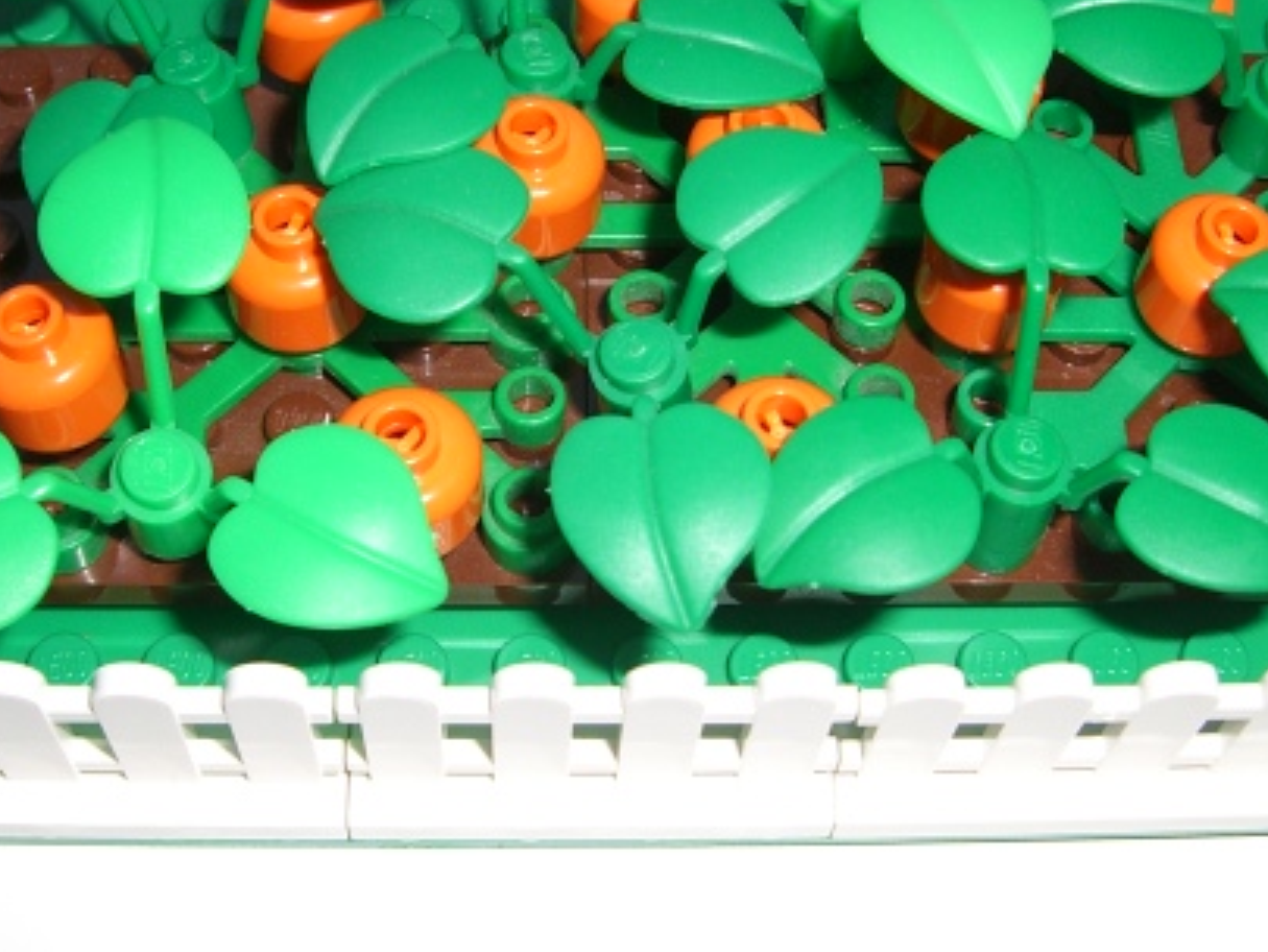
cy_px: 301
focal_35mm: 60
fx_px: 2198
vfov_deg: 24.3
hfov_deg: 32.2
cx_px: 683
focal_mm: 6.2
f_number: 2.7
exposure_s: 1/60
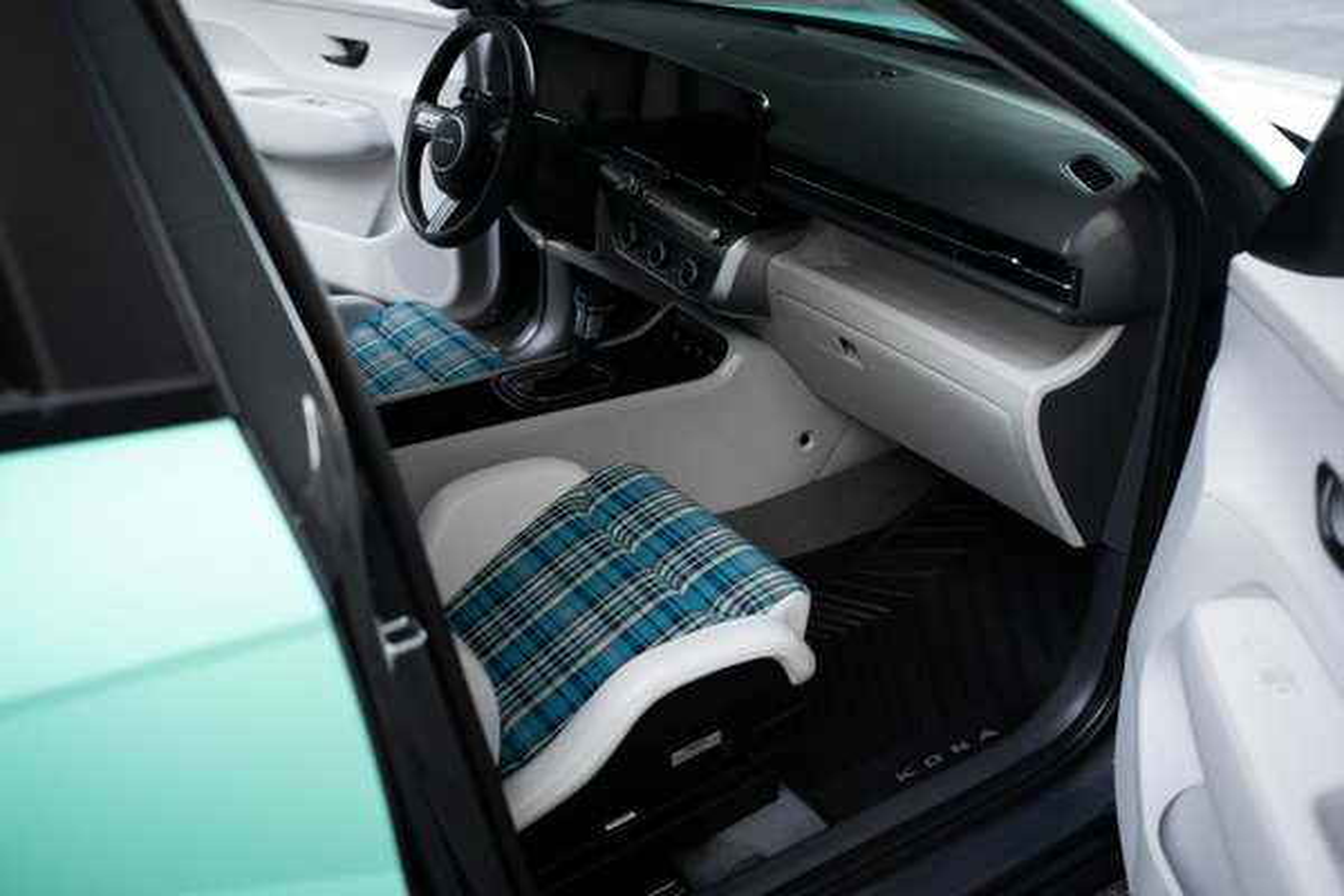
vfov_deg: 37.9
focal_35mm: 35
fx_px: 1307
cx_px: 672
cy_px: 448
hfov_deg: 54.4
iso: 1250
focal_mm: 35
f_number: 2.8
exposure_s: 1/400
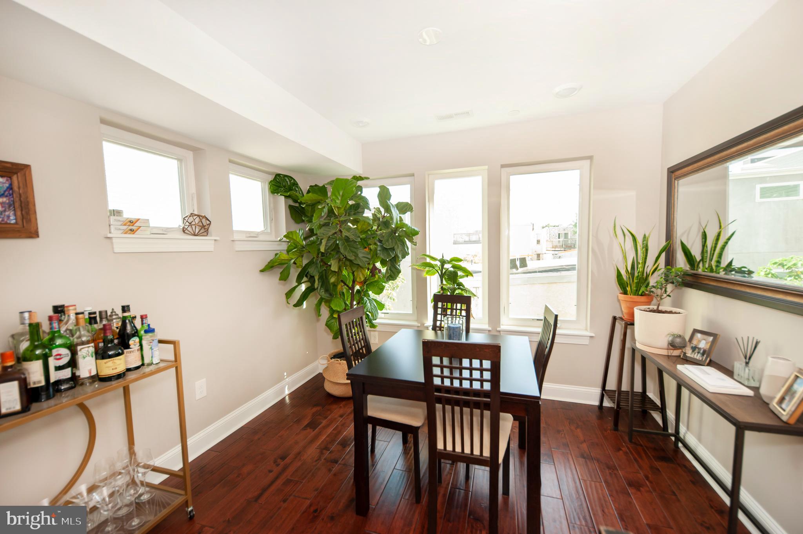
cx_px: 402
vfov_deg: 81.1
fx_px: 312
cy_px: 267
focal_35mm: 14
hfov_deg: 104.3
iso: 400
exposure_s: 1/100
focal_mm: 14
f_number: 4
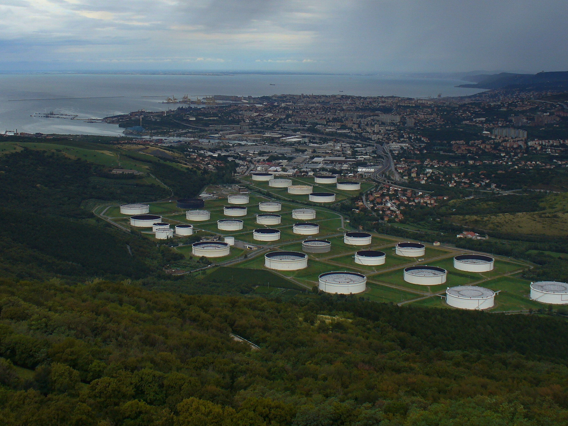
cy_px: 140
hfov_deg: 38.2
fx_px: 820
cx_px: 264
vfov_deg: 28.9
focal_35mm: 50
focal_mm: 6.1
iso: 80
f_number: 5.6
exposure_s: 1/320
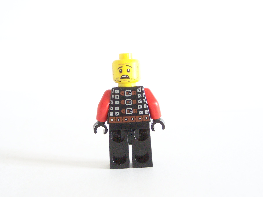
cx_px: 133
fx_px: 524
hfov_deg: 28.2
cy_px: 103
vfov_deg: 21.3
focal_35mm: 69
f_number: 3.2
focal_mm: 10.7
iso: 400
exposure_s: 1/3
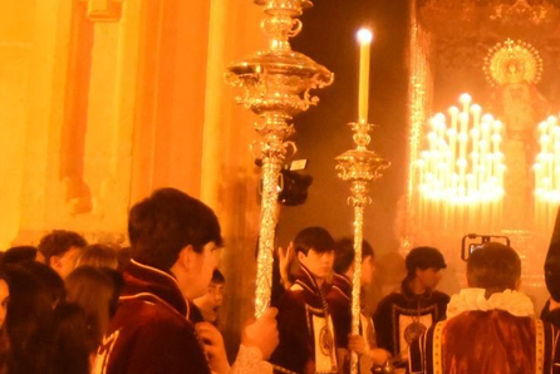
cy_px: -112
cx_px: 554
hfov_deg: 19.1
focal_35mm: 104
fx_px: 1619
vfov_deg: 12.8
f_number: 3.5
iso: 11400
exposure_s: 1/80
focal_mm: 29
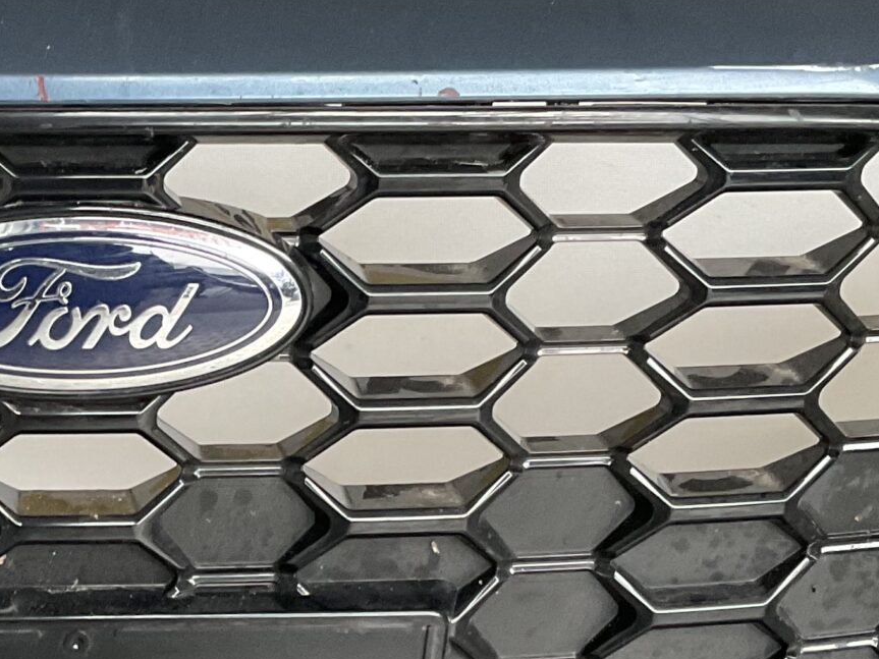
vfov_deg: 17.1
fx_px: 2183
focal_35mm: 86
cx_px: 63
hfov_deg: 22.1
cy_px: 461
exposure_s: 1/50
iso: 160
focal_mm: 3
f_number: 1.8
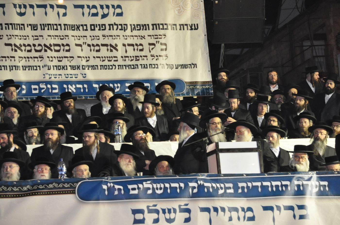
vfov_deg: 8.3
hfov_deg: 12.5
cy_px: 112
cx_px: 170
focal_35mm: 165
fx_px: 1556
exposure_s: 1/60
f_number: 5.6
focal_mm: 110
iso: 2000
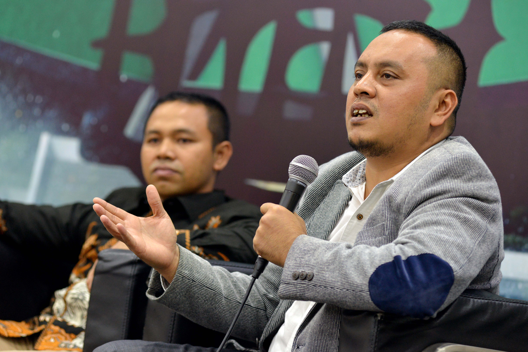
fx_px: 1834
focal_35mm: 125
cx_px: 264
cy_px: 176
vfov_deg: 11.0
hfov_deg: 16.4
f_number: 4
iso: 2500
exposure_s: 1/125
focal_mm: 125
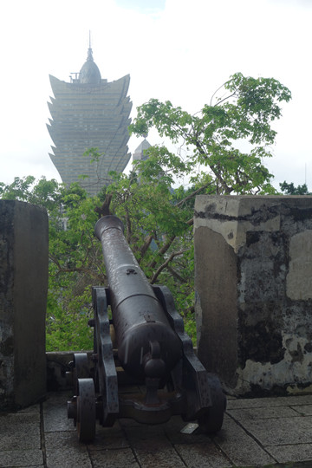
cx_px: 156
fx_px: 637
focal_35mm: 49
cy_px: 234
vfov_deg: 40.3
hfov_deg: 27.5
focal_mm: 18.02
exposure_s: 1/250
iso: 125
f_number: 5.6
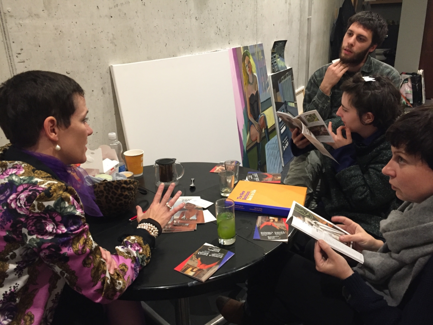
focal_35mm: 29
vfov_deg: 48.2
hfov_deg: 61.7
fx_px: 363
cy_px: 162
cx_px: 216
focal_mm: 4.15
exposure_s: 1/33
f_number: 2.2
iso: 200
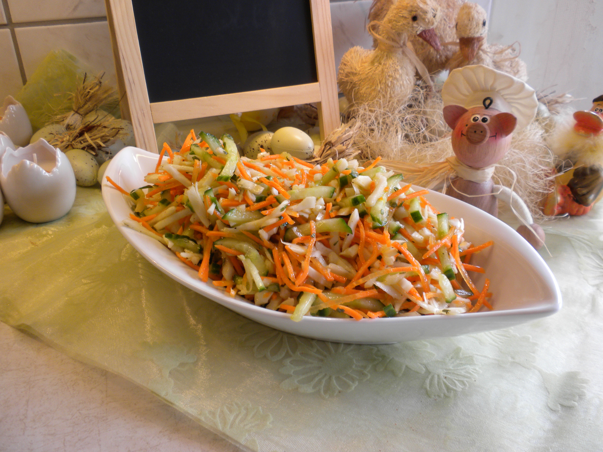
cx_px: 302
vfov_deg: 38.7
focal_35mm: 37
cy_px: 226
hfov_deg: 50.1
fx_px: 645
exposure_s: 1/56.8
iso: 86
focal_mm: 6.6
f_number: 3.5
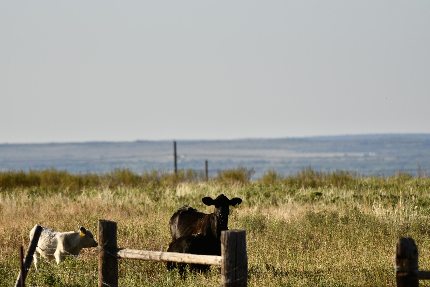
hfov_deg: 5.1
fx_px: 4851
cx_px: 198
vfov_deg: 3.4
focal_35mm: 406
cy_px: 166
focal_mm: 350
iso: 400
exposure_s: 1/2000
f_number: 5.6
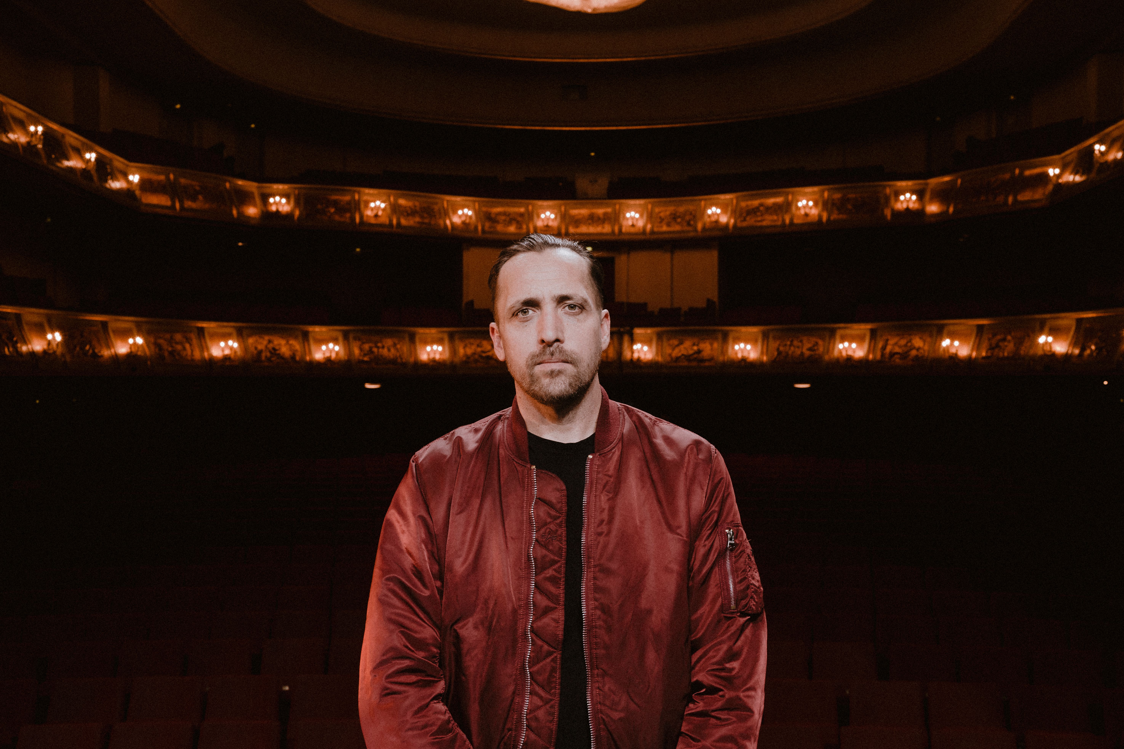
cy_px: 374
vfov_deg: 37.9
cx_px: 562
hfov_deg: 54.4
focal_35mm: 35
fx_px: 1093
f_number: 7.1
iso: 1600
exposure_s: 1/60
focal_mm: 35
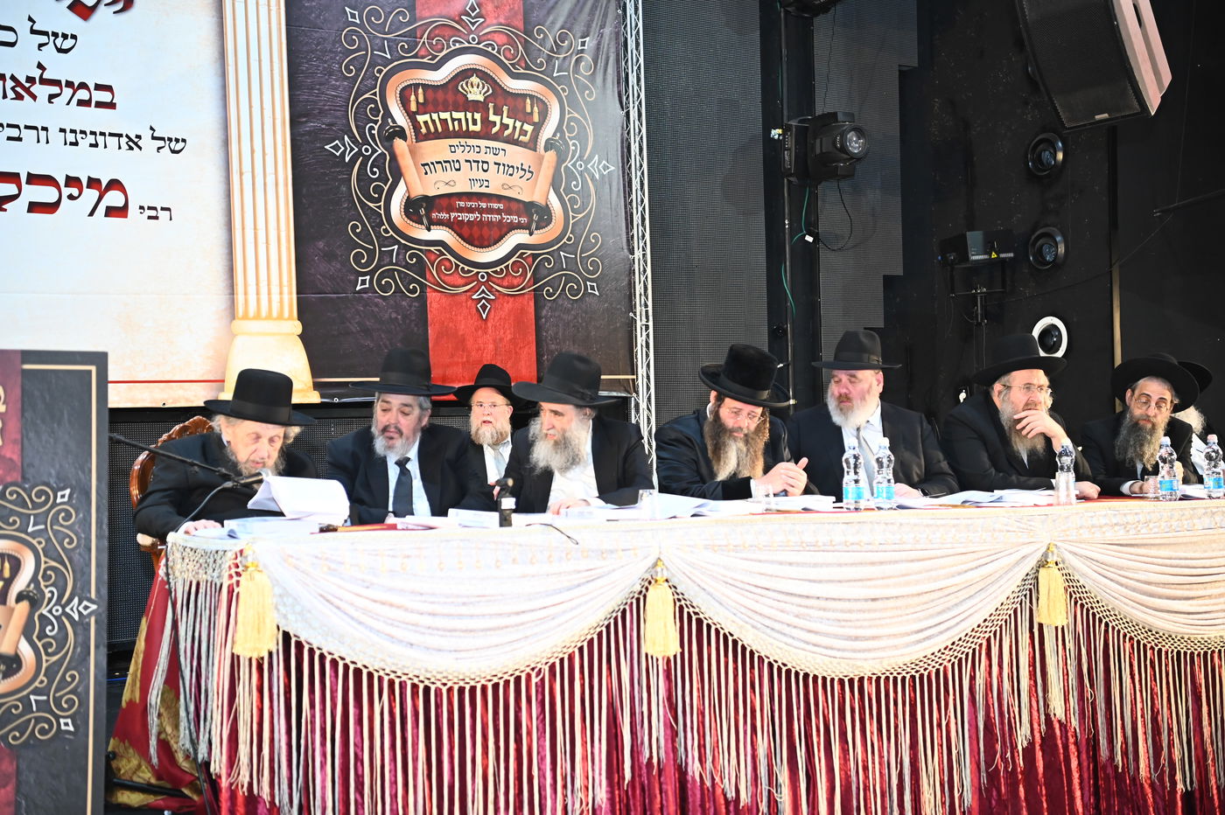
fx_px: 1632
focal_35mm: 48
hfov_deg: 41.1
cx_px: 612
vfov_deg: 28.0
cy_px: 408
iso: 2500
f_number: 3.2
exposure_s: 1/100
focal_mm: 48
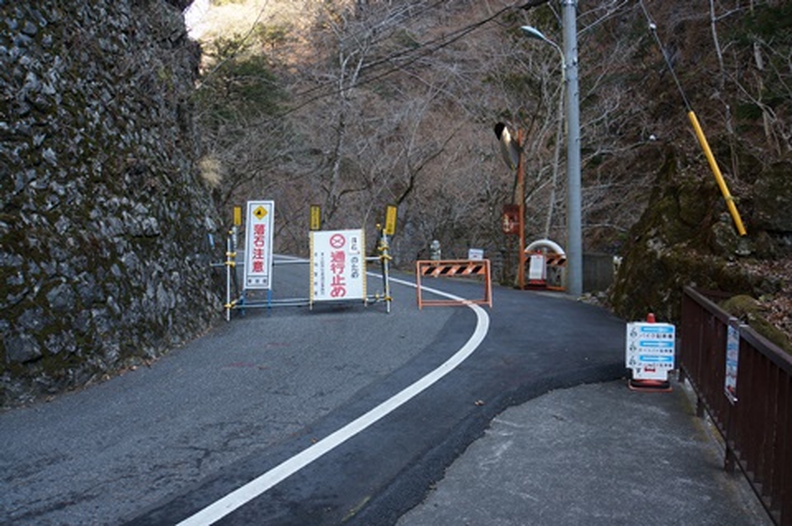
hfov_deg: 67.4
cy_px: 263
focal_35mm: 27
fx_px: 593
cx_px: 396
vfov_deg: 47.8
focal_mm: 18
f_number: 4
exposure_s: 1/60
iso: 125
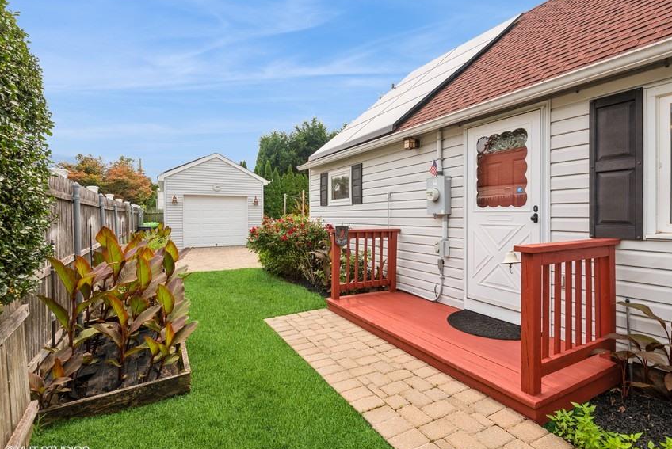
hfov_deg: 89.9
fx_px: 336
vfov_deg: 67.5
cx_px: 350
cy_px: 226
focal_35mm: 18
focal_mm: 17
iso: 200
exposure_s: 1/250
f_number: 9
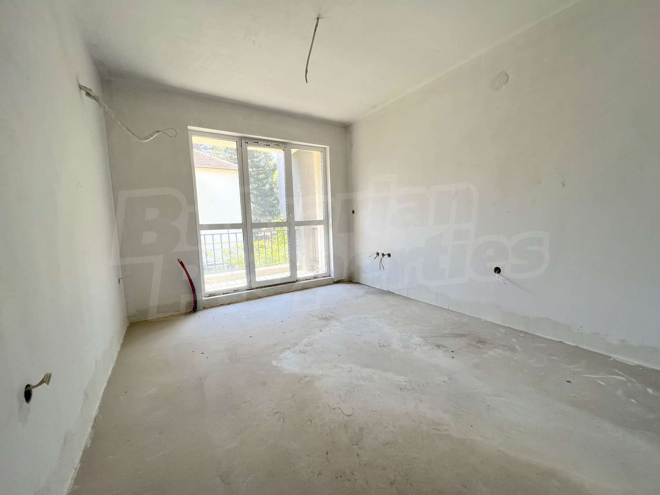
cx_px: 330
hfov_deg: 106.2
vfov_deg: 89.9
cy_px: 248
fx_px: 248
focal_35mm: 13
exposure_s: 1/156
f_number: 1.8
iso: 32
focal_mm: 1.57
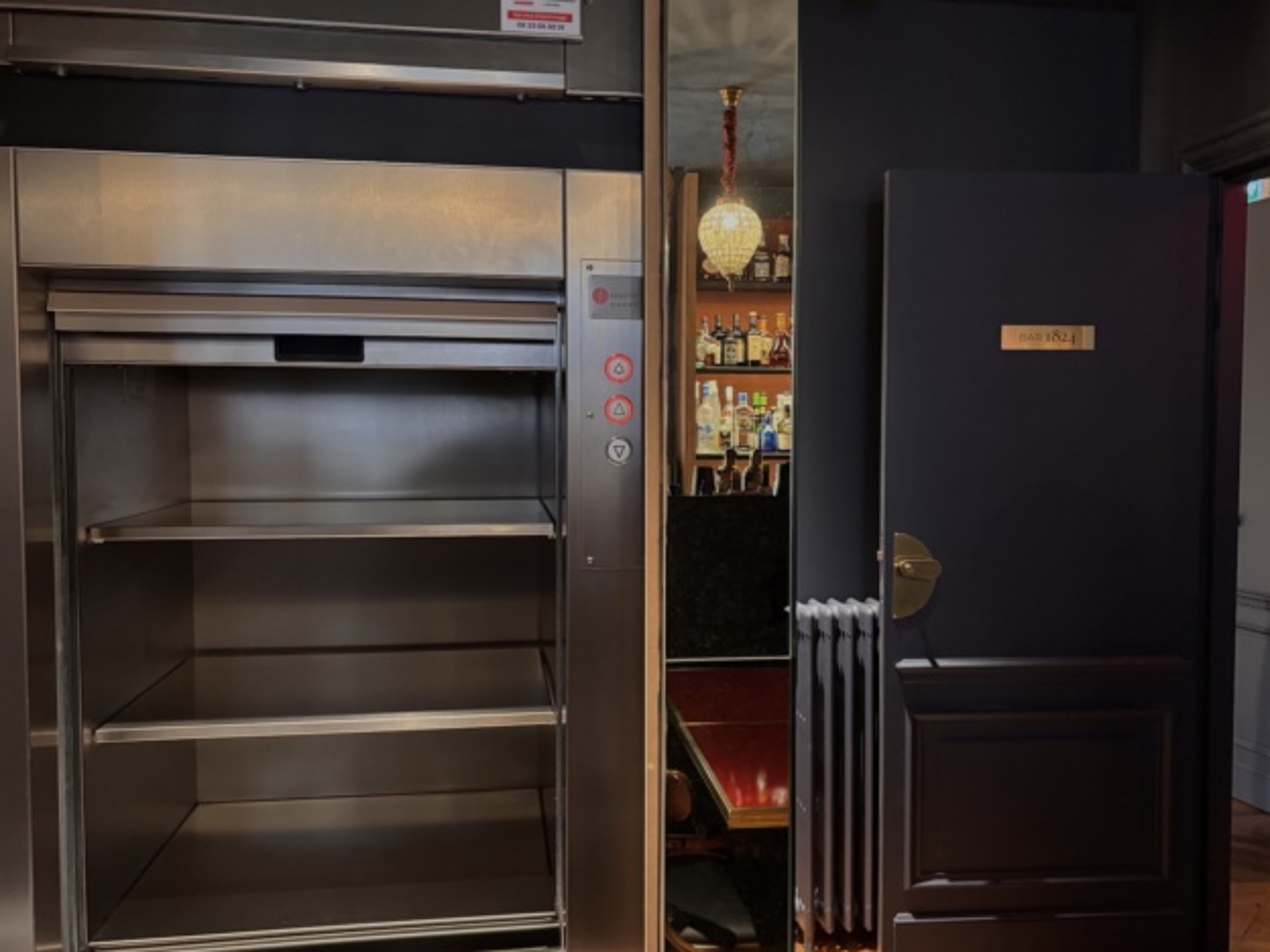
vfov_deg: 44.1
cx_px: 680
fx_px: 1174
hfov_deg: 56.8
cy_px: 500
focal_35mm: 32
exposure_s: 1/33
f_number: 1.6
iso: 640
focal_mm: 5.96
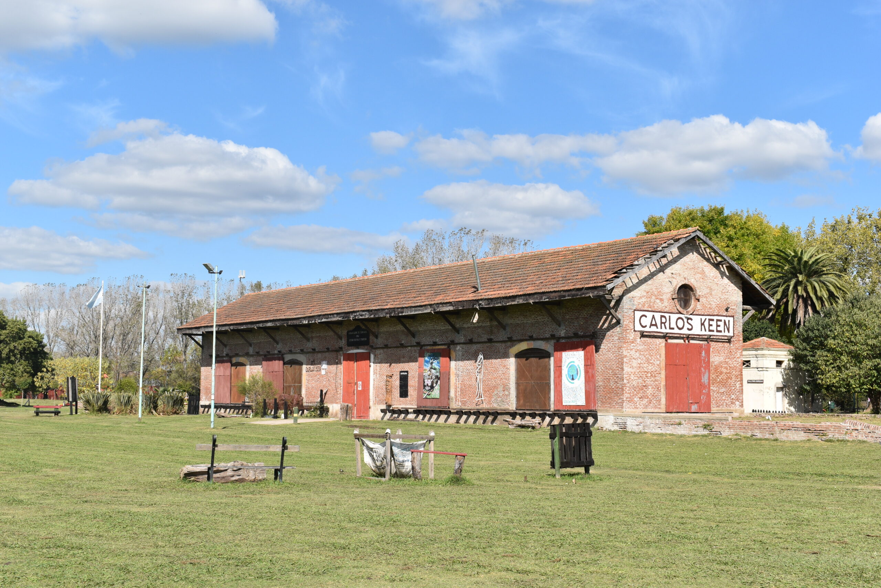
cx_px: 440
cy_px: 294
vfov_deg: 29.0
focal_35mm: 46
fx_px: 1138
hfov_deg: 42.3
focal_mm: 31
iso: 200
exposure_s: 1/400
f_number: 10
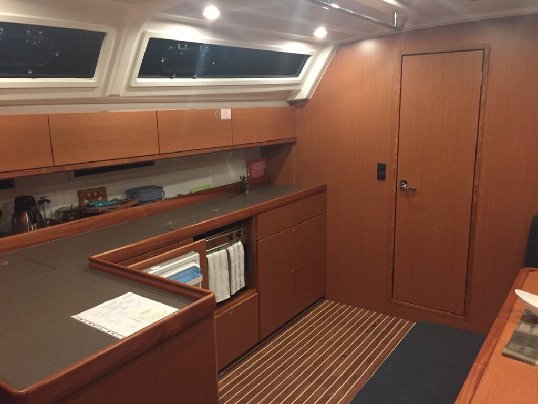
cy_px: 202
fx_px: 451
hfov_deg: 61.7
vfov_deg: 48.2
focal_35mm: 29
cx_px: 269
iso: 250
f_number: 2.2
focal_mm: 4.15
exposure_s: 1/20
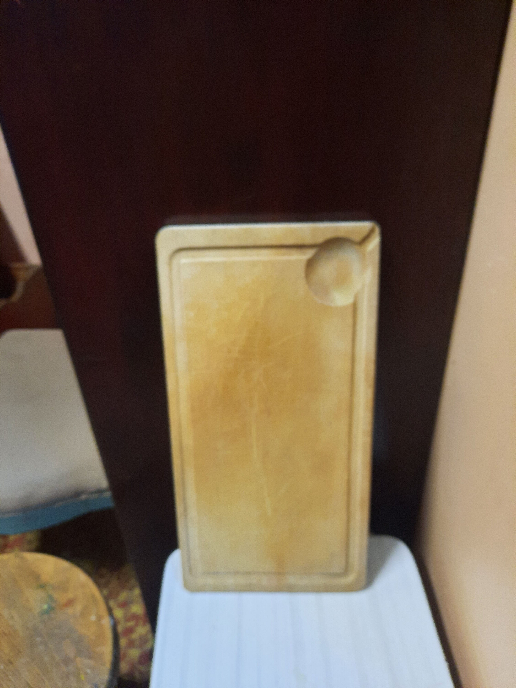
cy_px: 344
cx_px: 258
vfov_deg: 69.4
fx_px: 497
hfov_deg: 54.9
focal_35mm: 25
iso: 400
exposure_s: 1/25
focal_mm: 4.6
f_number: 2
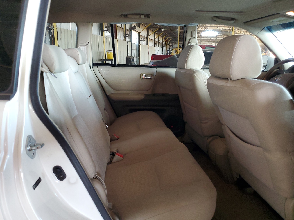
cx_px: 147
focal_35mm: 26
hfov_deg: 67.3
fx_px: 221
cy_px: 110
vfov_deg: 53.1
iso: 247
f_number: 1.5
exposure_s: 1/60.2
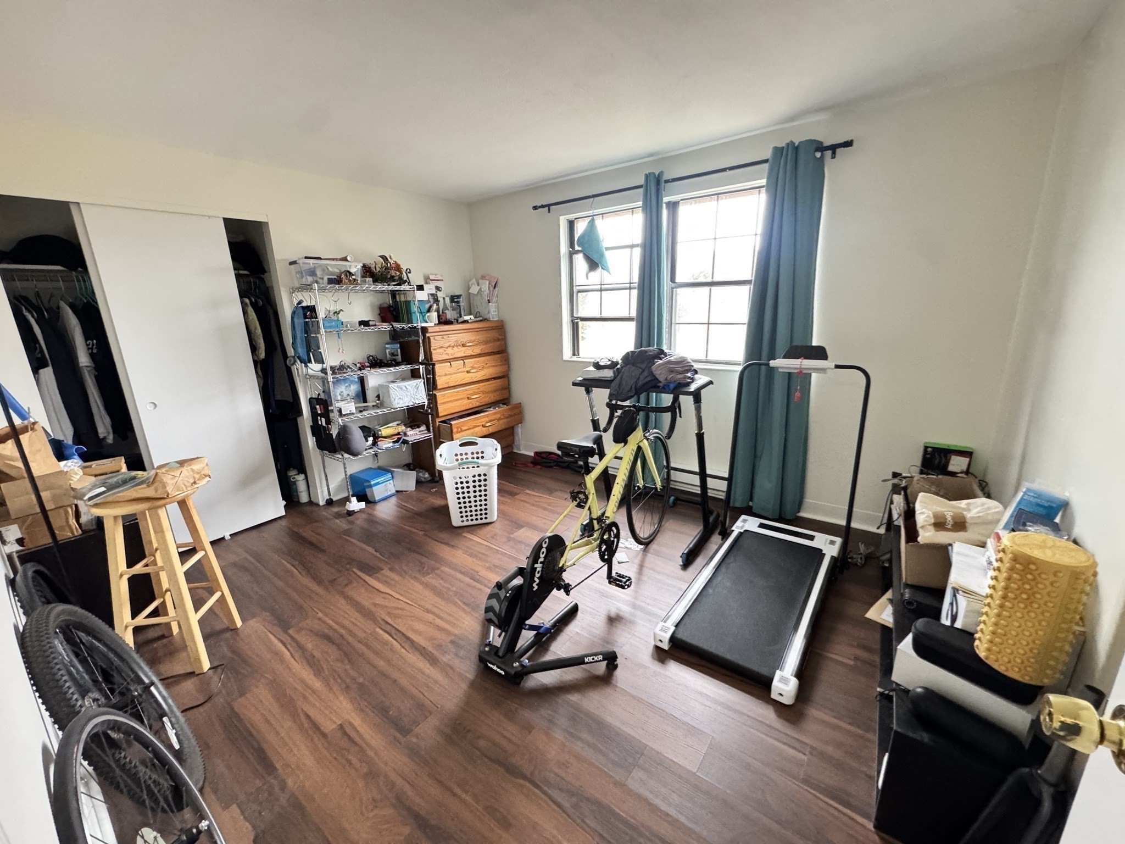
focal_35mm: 14
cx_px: 562
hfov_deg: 102.1
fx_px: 455
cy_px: 422
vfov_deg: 85.7
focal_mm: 2.22
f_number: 2.2
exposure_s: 1/60
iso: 1000
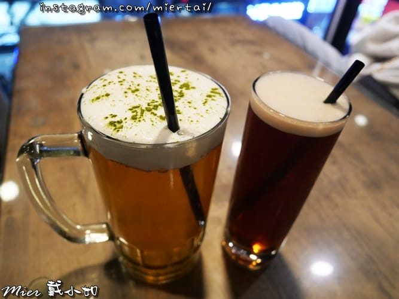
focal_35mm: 26
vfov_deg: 53.0
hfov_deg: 67.3
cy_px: 150
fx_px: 300
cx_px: 200
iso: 1000
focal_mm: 13
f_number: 3.5
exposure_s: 1/60
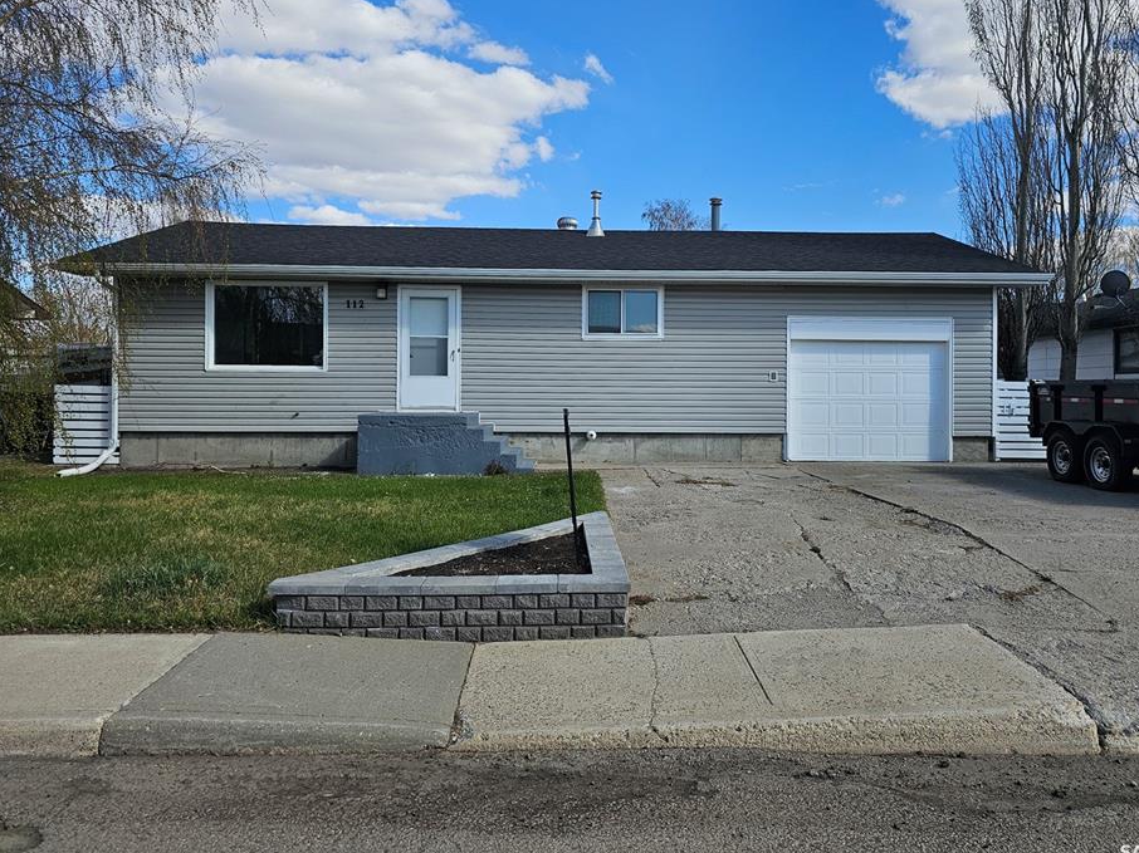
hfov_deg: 67.3
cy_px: 379
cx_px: 601
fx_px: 855
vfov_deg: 52.9
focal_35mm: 26
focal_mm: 6.3
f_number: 1.7
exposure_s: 1/1195
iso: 20
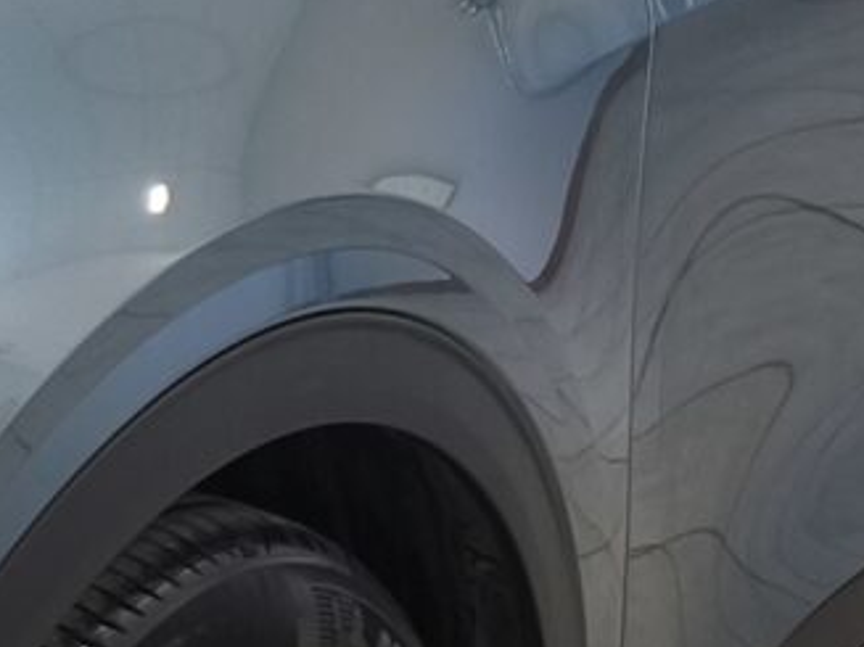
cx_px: -645
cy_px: 407
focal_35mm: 180
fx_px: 4491
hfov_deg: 10.4
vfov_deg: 8.2
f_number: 1.7
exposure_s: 1/50
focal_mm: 5.35
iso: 125
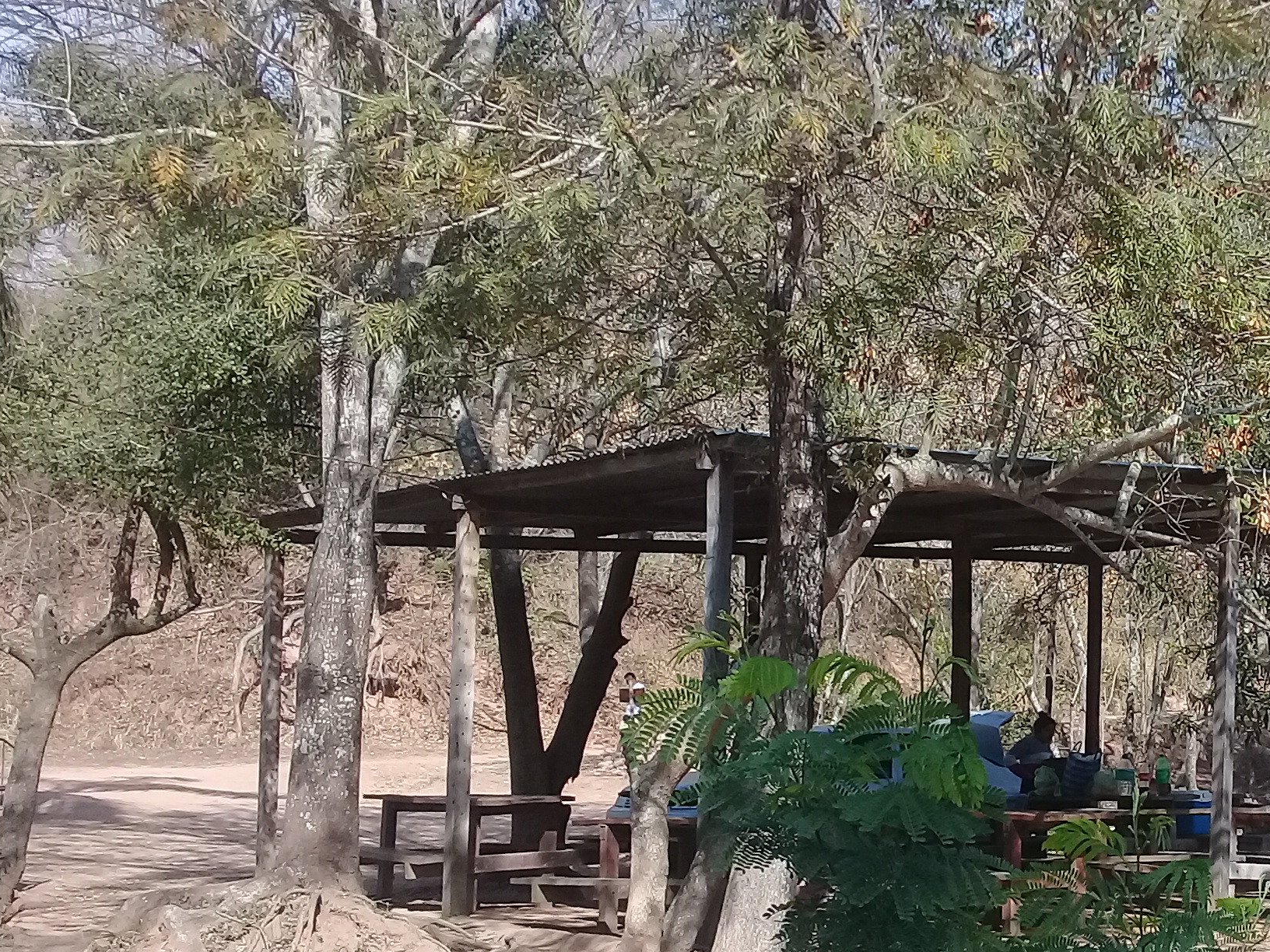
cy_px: 666
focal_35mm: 62
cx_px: 1142
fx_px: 2275
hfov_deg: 29.9
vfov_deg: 23.5
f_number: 2.2
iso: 50
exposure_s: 1/696
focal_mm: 3.3
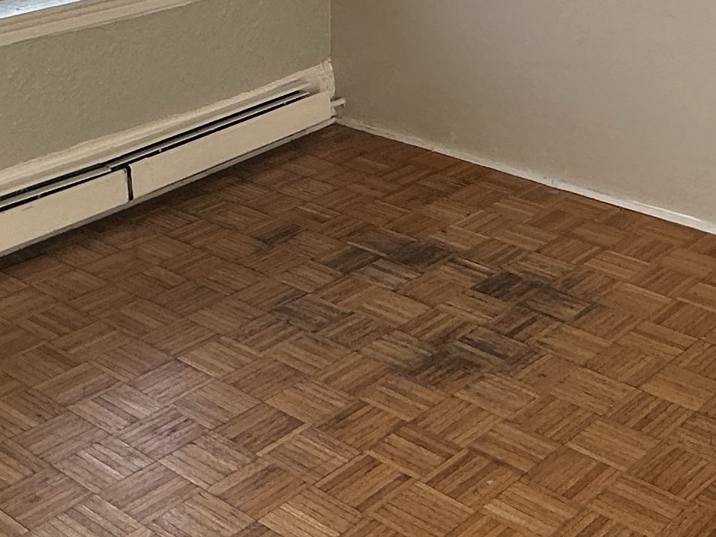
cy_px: 171
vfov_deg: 24.3
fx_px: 1241
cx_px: 404
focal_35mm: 60
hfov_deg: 32.1
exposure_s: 1/158
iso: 40
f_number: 2.2
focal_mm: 2.22
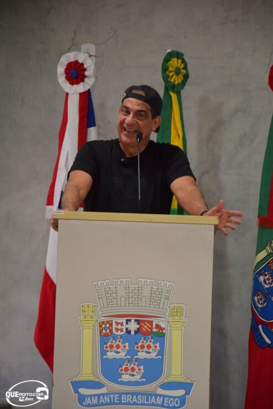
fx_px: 1791
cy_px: 204
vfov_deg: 13.0
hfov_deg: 8.7
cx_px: 136
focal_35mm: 158
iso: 800
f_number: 5.6
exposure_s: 1/60
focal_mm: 105
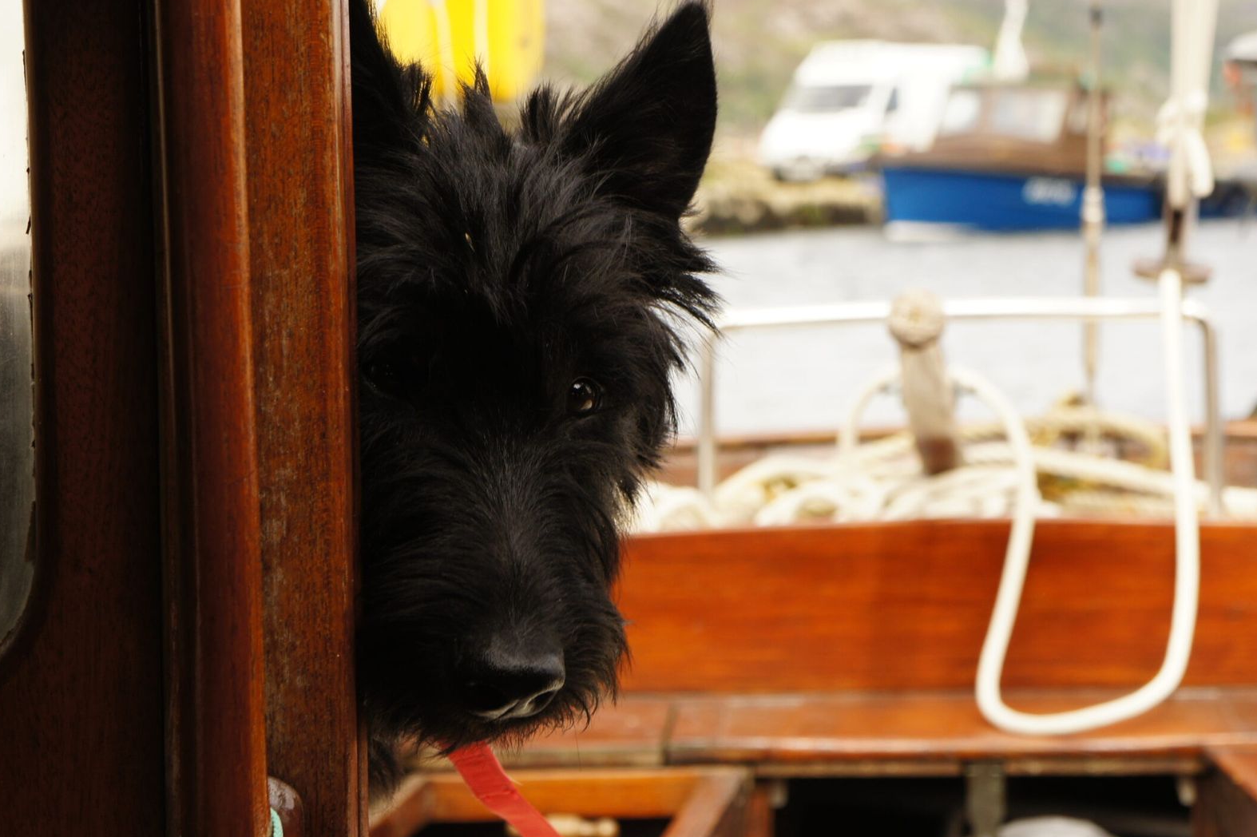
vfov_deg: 13.6
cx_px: 732
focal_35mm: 101
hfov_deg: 20.3
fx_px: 3511
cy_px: 383
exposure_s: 1/160
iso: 200
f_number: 7.1
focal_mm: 55
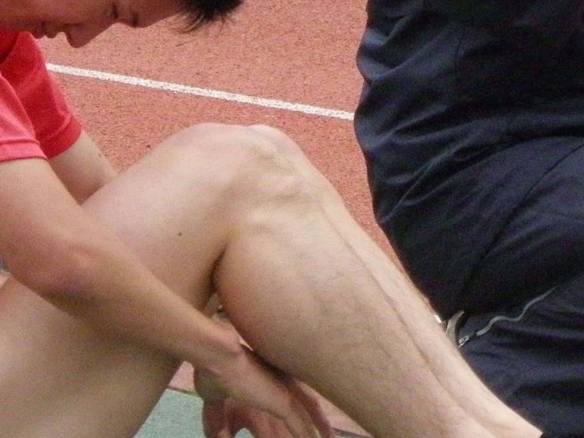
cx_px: 812
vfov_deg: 2.2
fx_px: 11441
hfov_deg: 2.9
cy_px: 23
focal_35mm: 678
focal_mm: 41.5
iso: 500
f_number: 4.5
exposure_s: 1/500
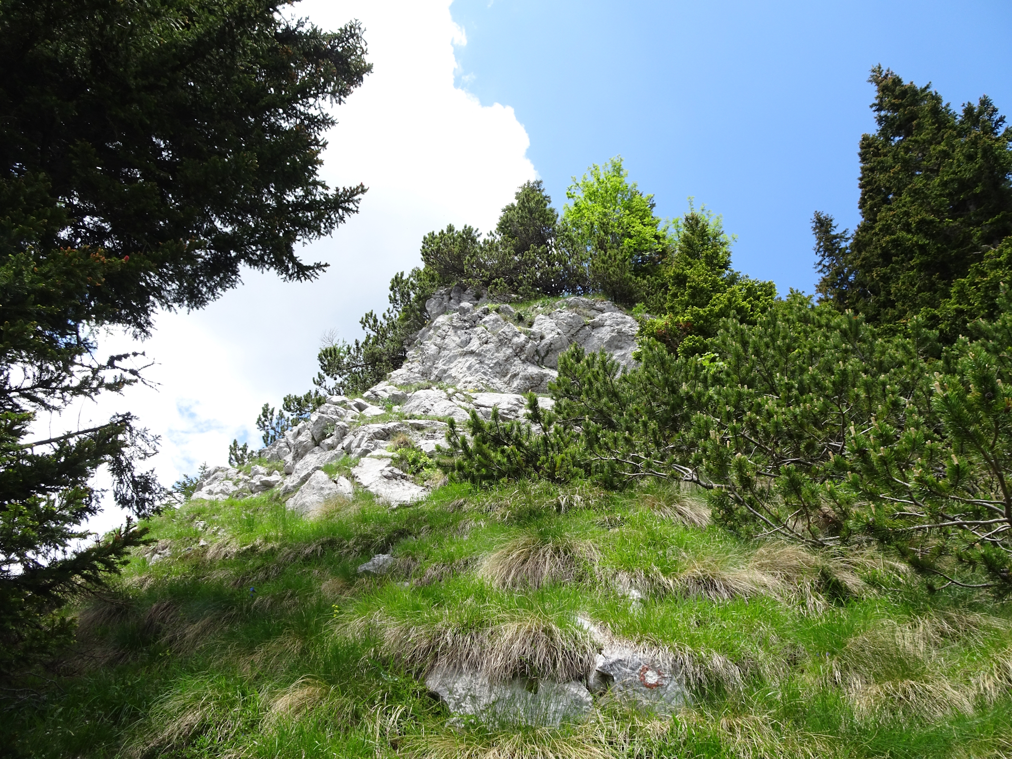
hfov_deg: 71.6
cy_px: 380
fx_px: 702
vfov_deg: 56.8
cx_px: 506
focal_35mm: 24
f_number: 3.5
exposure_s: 1/400
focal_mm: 4.1
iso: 80
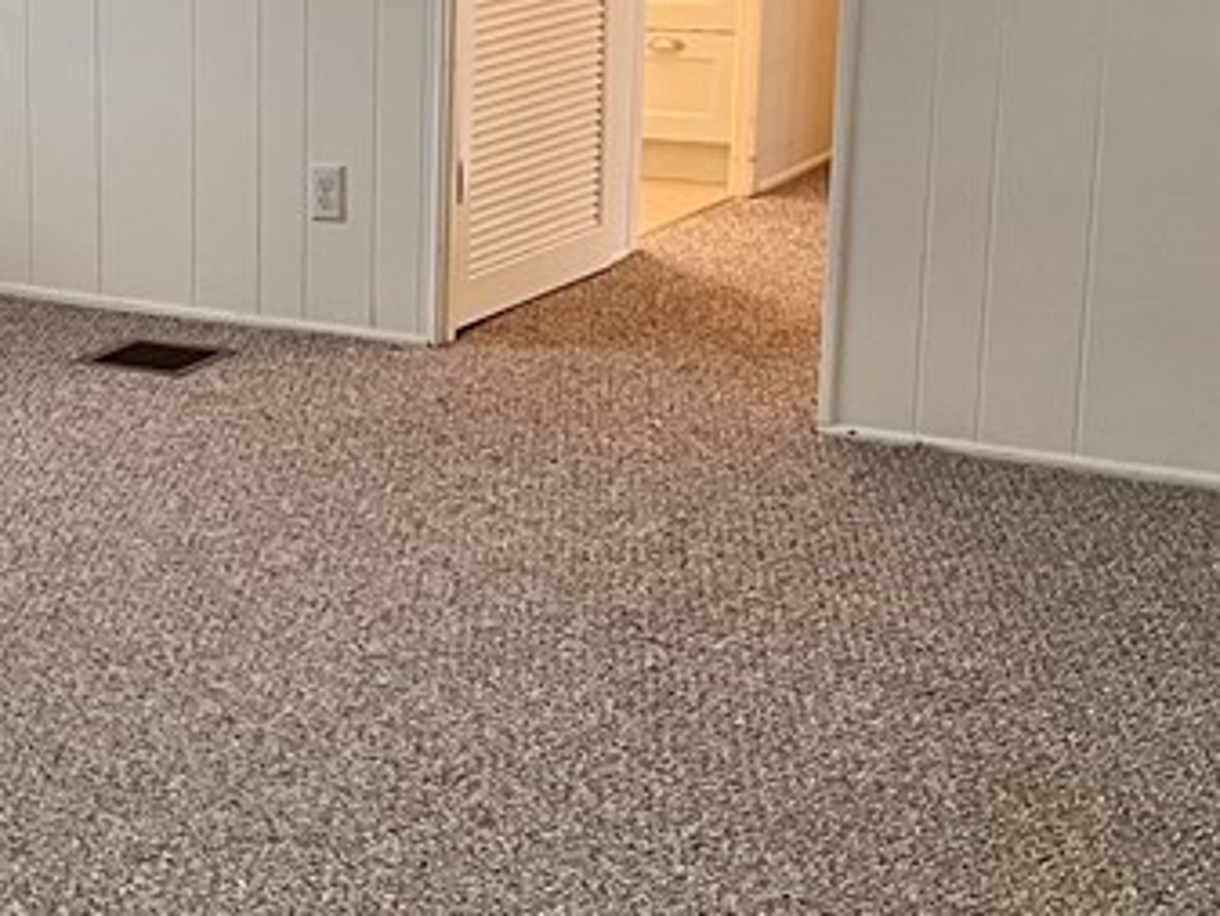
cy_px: 340
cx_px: -109
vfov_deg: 18.6
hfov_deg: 23.3
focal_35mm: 79
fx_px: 2785
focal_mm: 5.7
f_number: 1.5
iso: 200
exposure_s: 1/60
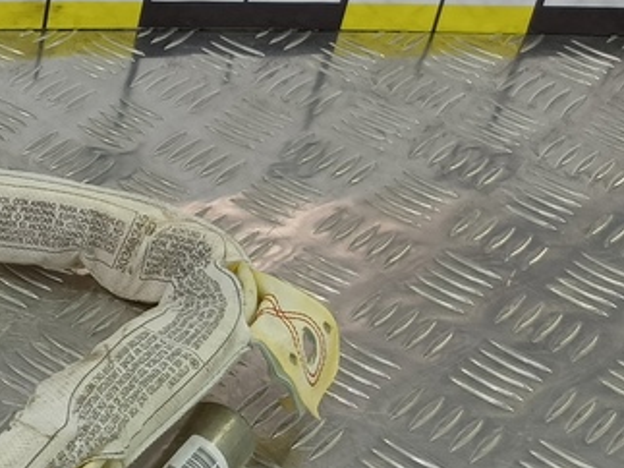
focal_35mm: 73
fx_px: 1315
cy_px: 590
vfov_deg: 18.8
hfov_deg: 22.2
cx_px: -299
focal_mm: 4.11
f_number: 1.6
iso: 84
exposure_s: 1/50
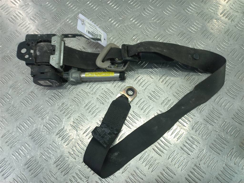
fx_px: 176
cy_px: 92
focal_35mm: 25
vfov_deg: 54.9
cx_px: 122
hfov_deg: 69.4
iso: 50
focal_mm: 4.6
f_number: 1.8
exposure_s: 1/50
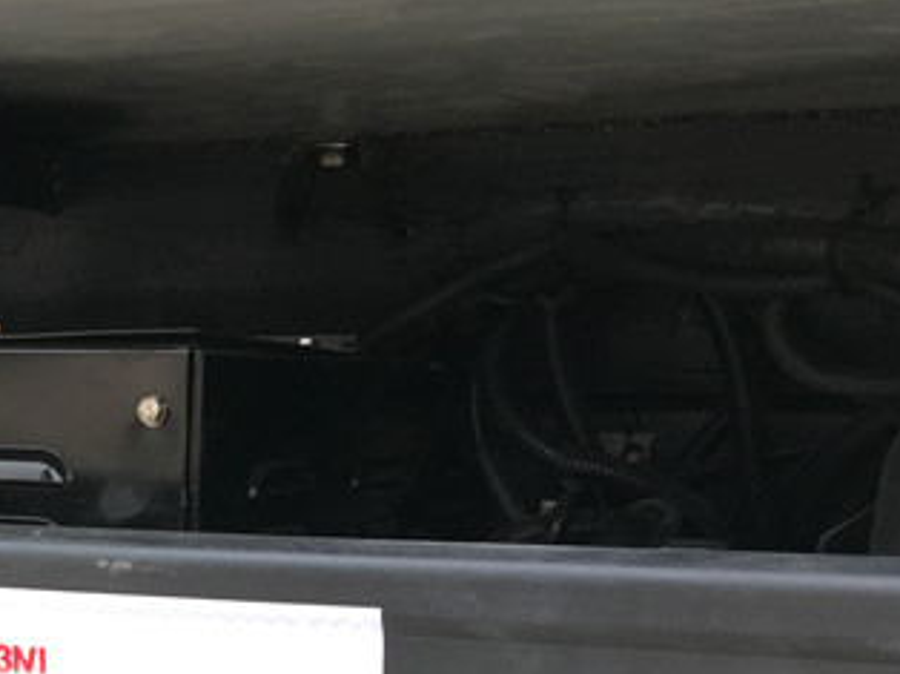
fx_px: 2078
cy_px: 764
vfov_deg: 17.7
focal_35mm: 80
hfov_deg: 23.3
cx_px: -26
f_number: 2.2
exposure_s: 1/100
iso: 40
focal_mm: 4.15
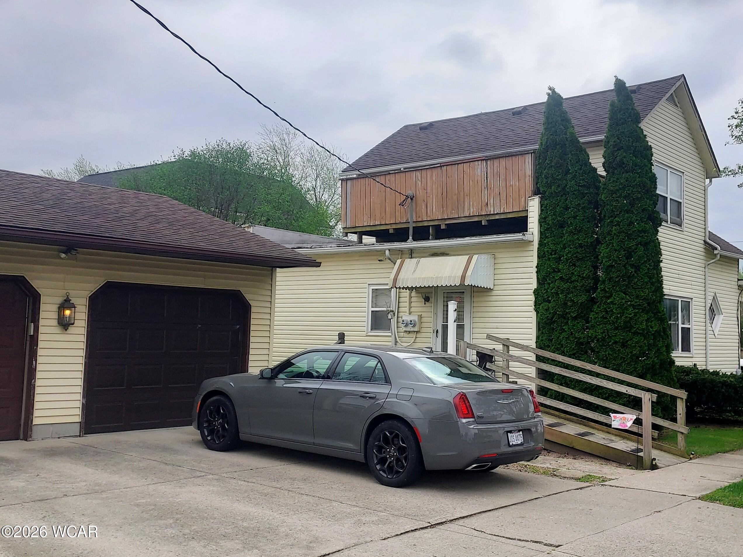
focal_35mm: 24
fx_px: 515
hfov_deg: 71.6
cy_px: 278
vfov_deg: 56.8
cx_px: 372
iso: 40
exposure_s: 1/1545
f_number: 1.8
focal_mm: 4.6
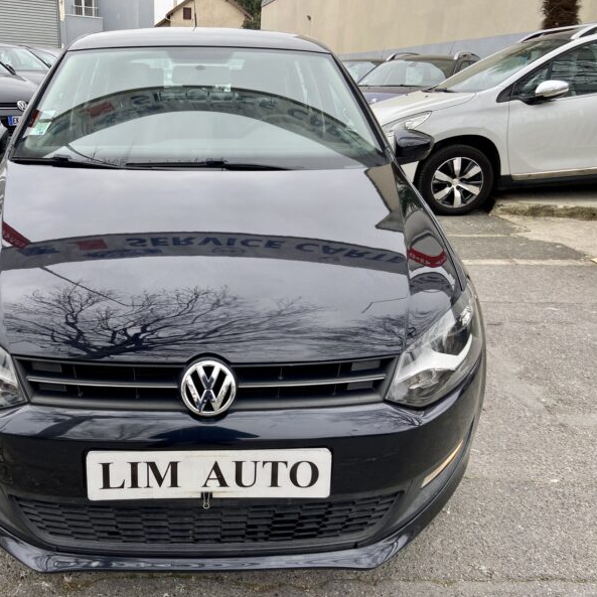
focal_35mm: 31
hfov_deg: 51.7
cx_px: 205
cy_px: 298
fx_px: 605
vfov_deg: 52.5
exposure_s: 1/246
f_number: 1.8
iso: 32
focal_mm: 4.25
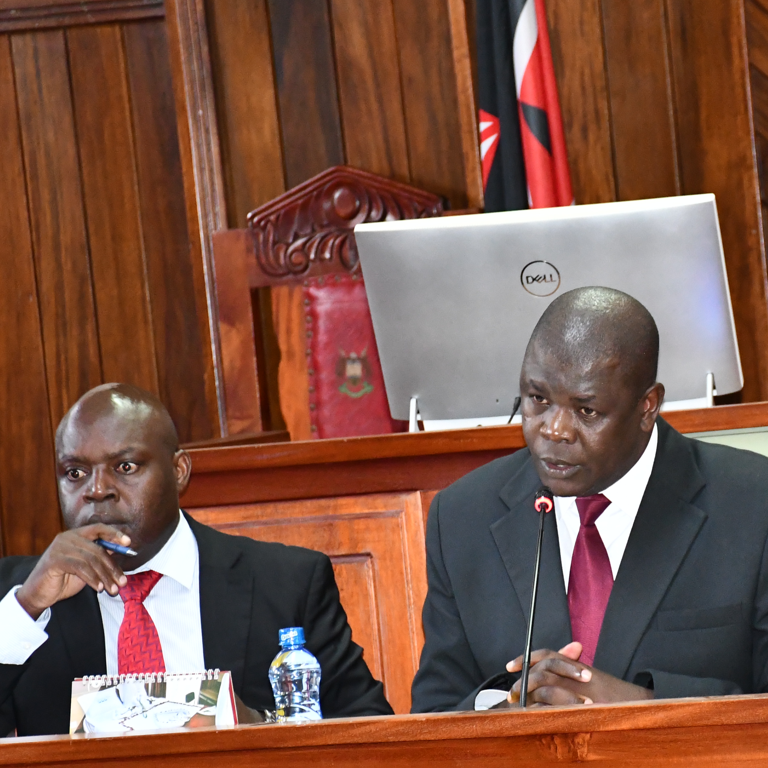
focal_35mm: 209
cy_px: 555
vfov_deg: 8.4
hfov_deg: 8.4
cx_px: 646
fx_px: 5246
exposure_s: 1/60
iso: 3200
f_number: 5
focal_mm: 75
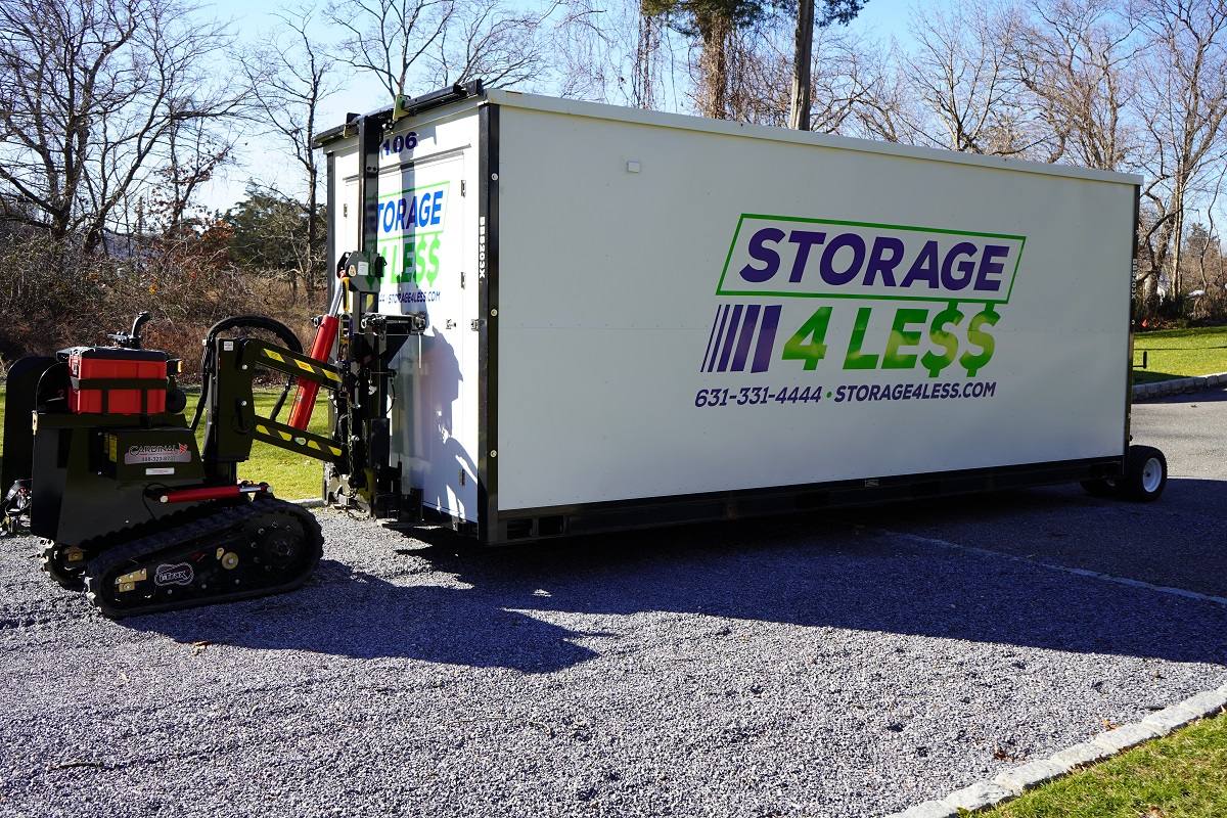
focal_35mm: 34
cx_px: 614
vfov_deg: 38.9
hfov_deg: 55.8
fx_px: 1159
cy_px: 409
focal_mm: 34
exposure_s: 1/100
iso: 100
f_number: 7.1
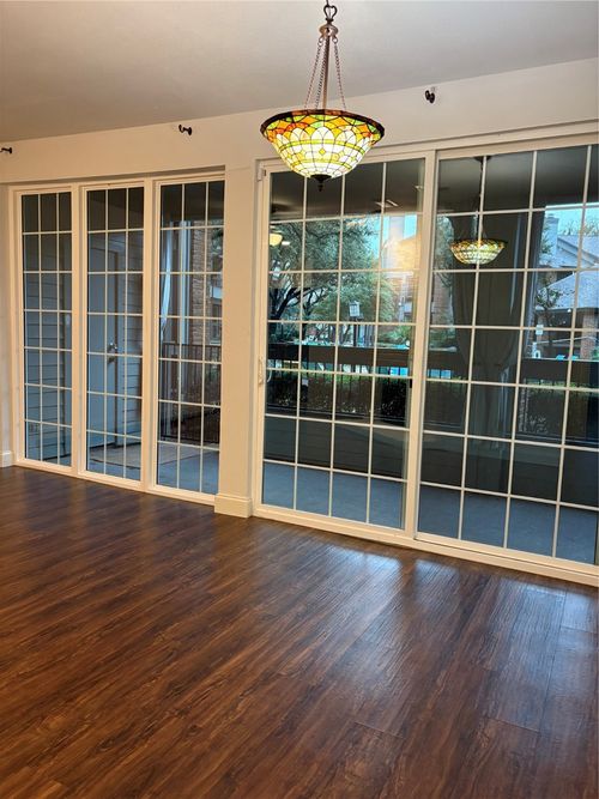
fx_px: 600
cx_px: 300
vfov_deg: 67.3
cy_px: 400
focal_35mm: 26
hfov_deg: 53.0
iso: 250
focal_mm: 5.96
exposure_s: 1/60
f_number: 1.6
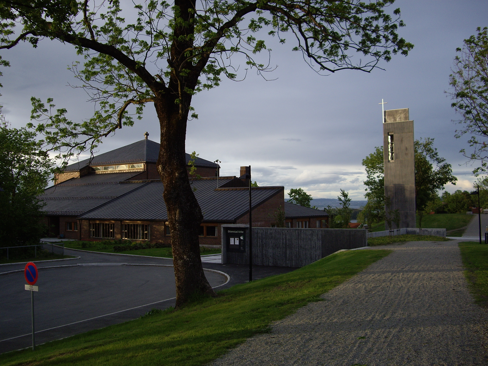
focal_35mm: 38
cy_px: 183
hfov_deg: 49.0
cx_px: 244
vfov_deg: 37.7
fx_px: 536
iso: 100
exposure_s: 1/200
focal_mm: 7.9
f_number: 2.8
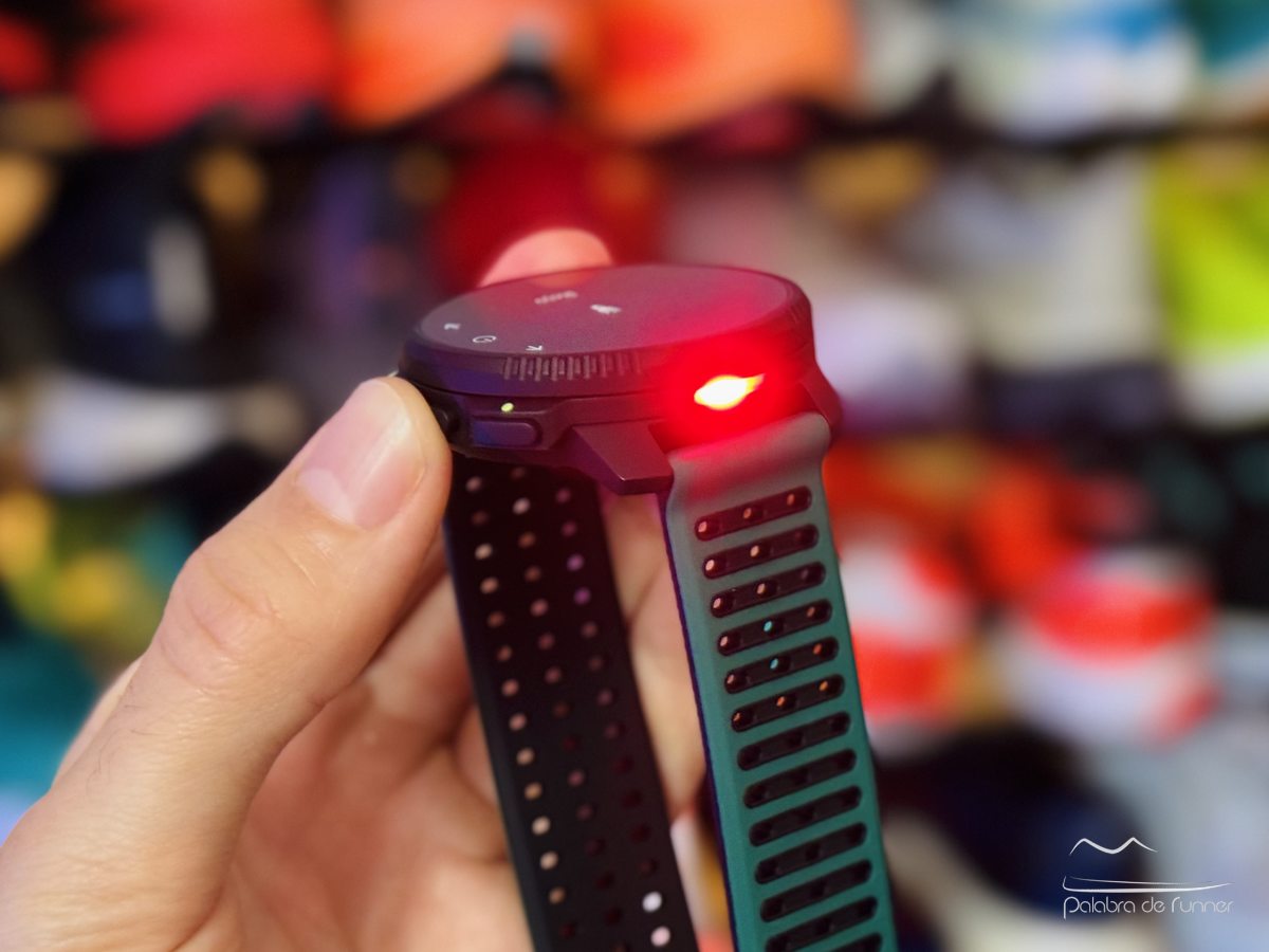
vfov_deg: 30.3
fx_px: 1760
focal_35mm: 48
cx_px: 634
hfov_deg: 39.7
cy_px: 476
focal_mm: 6.76
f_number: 1.78
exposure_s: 1/40
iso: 320
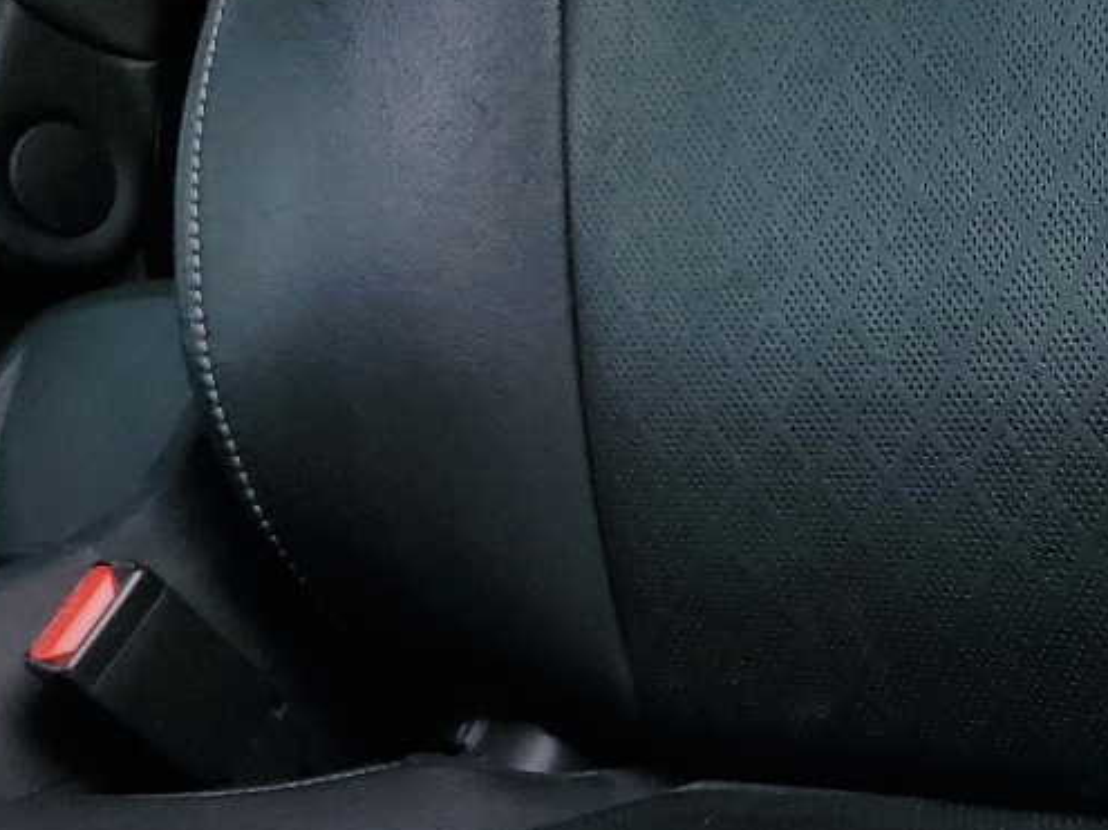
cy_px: 989
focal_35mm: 84
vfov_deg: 16.8
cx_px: 1189
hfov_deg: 22.1
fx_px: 2688
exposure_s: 1/714
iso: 50
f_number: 1.5
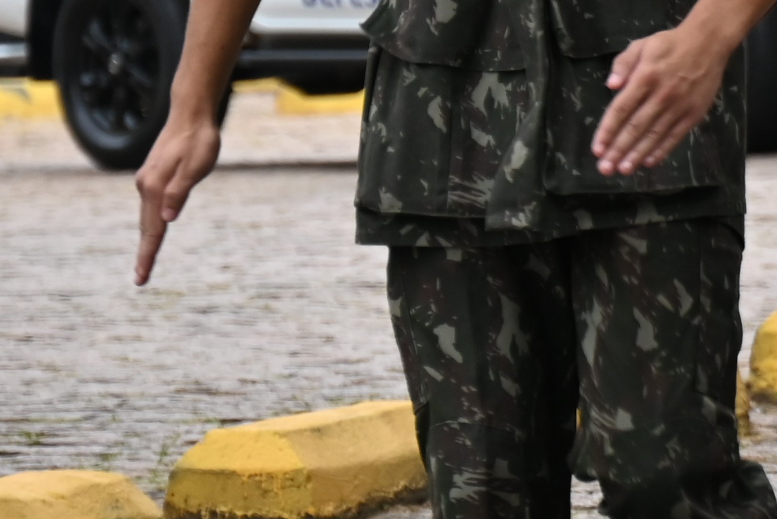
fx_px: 13495
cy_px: 86
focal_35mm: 625
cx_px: 1713
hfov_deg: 3.3
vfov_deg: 2.2
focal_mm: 140
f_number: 6.3
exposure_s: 1/250
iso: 720
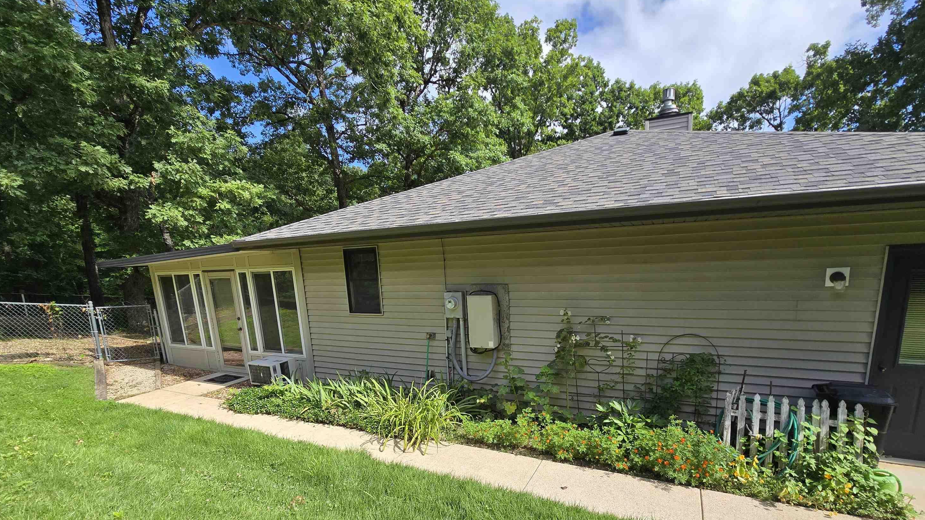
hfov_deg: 102.9
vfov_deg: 69.1
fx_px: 368
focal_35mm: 15
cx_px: 487
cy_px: 333
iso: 50
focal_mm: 2.2
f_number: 2.2
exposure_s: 1/1358
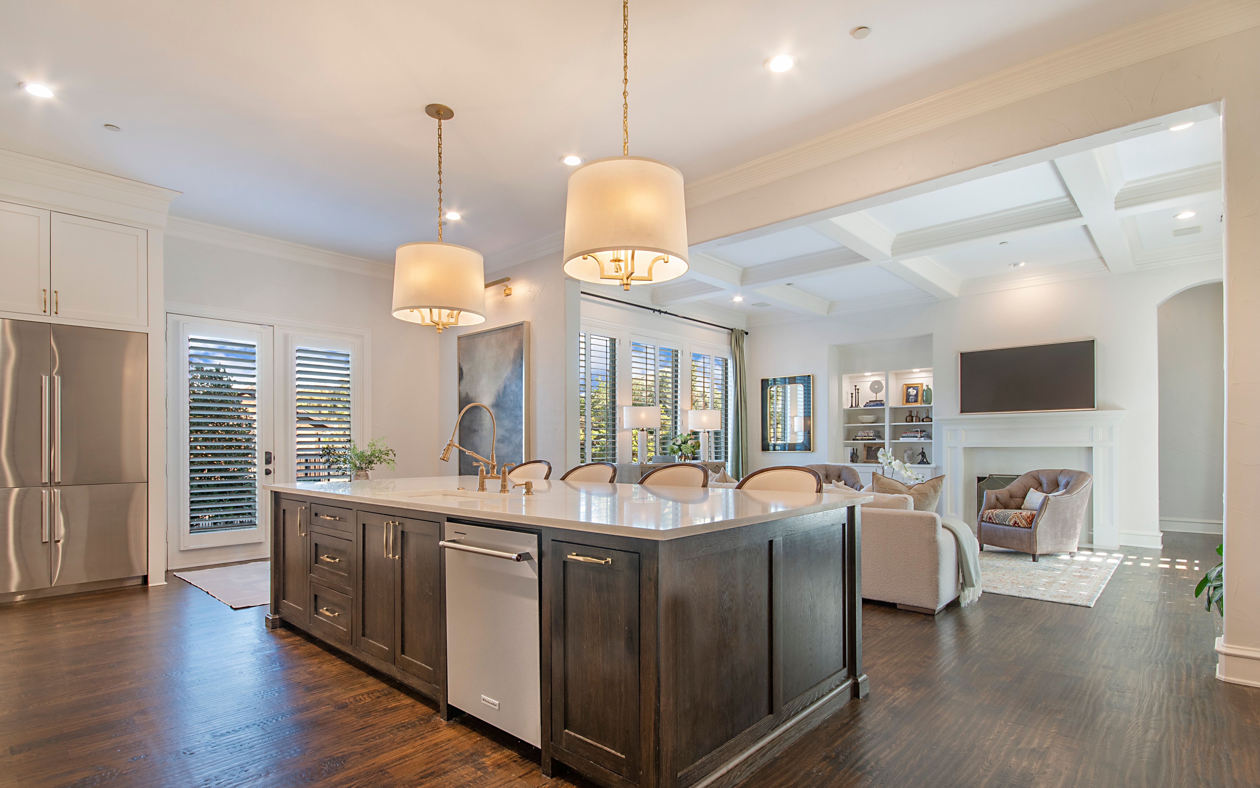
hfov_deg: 94.4
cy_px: 439
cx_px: 624
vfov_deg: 67.8
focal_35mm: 17
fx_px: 584
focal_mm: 10
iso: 100
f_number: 11
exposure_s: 1/8
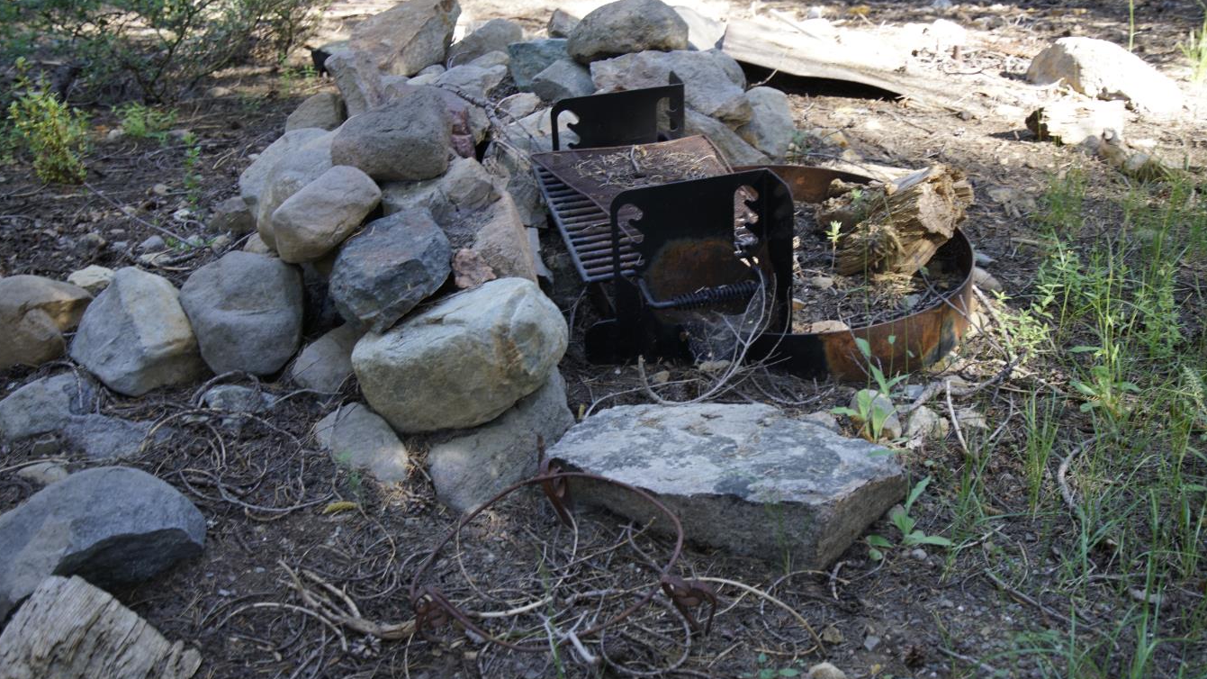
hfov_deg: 49.4
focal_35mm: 41
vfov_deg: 29.0
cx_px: 647
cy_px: 346
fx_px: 1312
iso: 250
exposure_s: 1/60
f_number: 4
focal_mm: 35
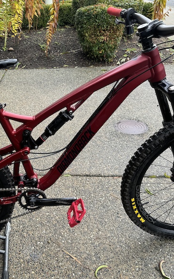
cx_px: 44
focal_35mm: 35
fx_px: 266
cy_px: 141
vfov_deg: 55.3
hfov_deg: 35.5
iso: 64
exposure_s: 1/218
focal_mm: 6.86
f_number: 1.78
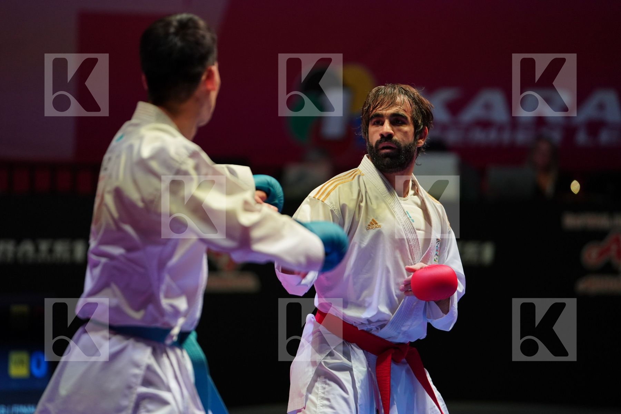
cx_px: 310
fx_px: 3450
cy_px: 207
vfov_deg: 6.9
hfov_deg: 10.3
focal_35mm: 200
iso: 2000
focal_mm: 200
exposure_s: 1/1000
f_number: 2.8
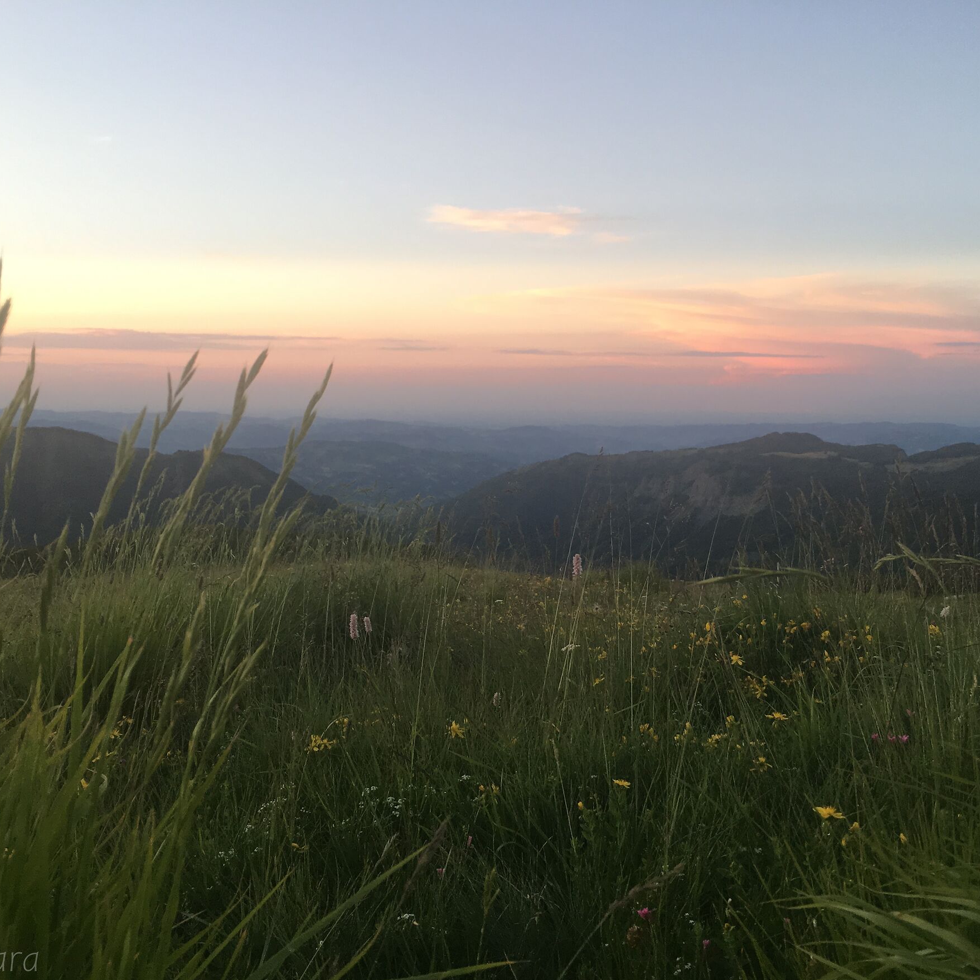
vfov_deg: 47.2
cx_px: 554
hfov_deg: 47.1
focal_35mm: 35
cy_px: 500
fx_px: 1121
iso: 40
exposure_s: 1/100
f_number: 2.2
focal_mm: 4.15
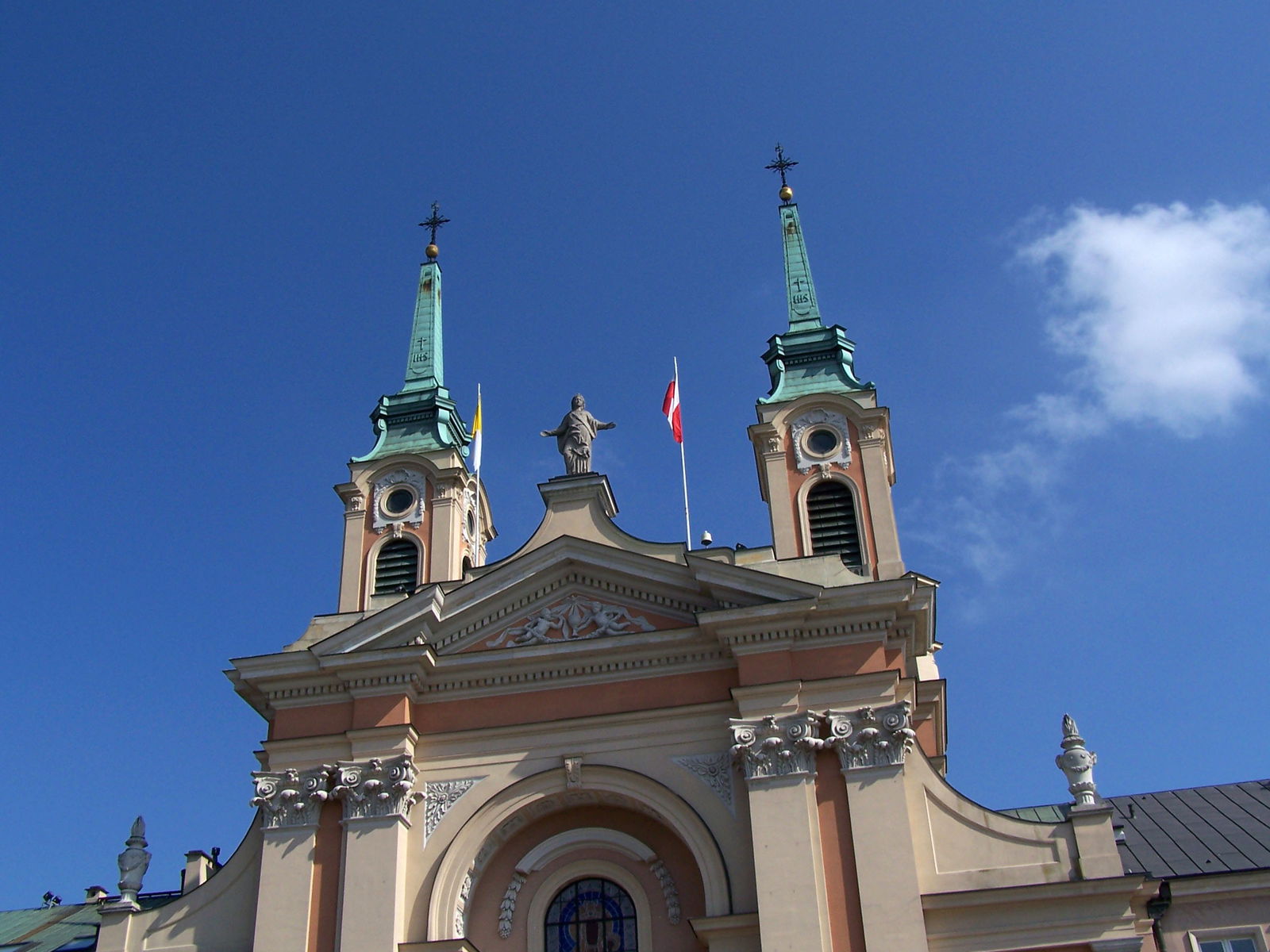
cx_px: 635
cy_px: 476
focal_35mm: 38
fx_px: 1394
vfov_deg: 37.7
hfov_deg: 49.0
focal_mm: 6.3
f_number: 5.6
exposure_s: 1/800
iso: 80
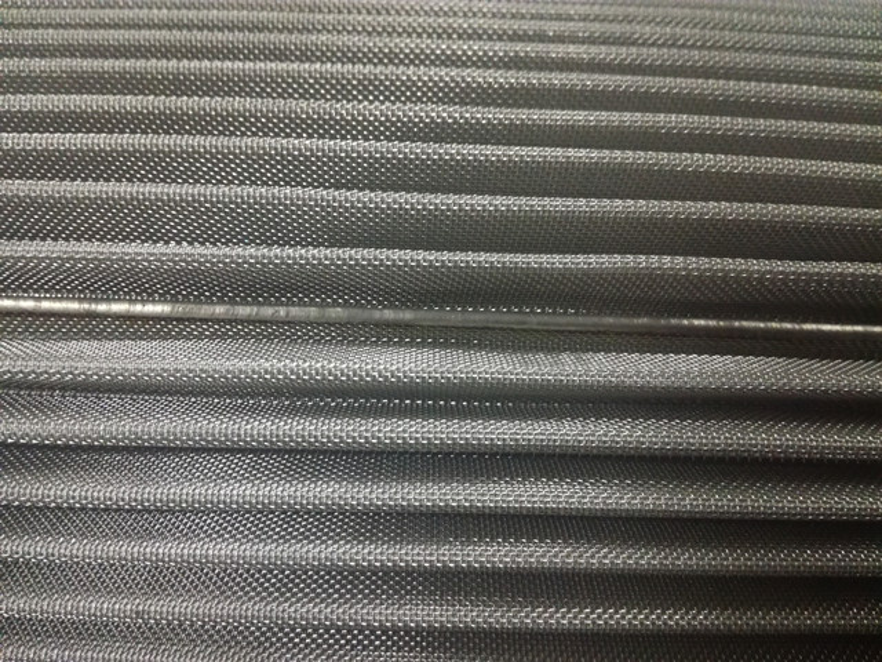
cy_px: 331
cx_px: 441
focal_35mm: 27
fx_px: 688
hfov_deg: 65.3
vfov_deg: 51.4
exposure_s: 1/16.7
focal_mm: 3.79
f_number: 2
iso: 800
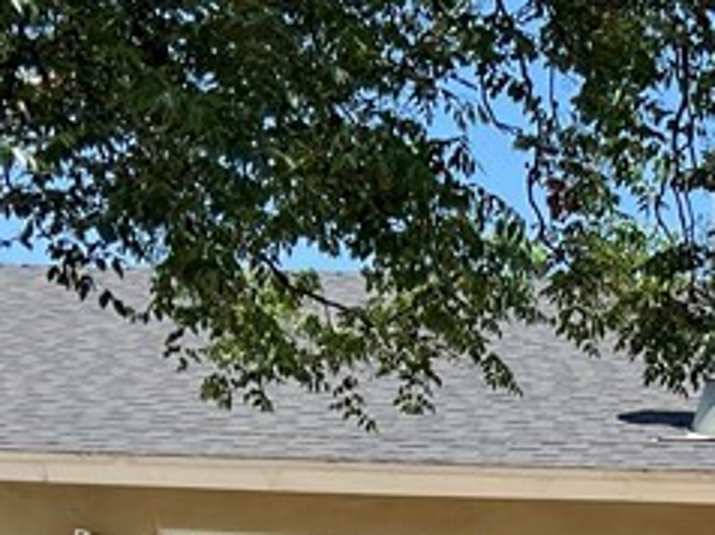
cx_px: 811
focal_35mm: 112
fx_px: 2311
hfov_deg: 17.0
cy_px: 914
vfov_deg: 12.3
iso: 50
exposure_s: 1/2299
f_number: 1.5
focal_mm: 5.7
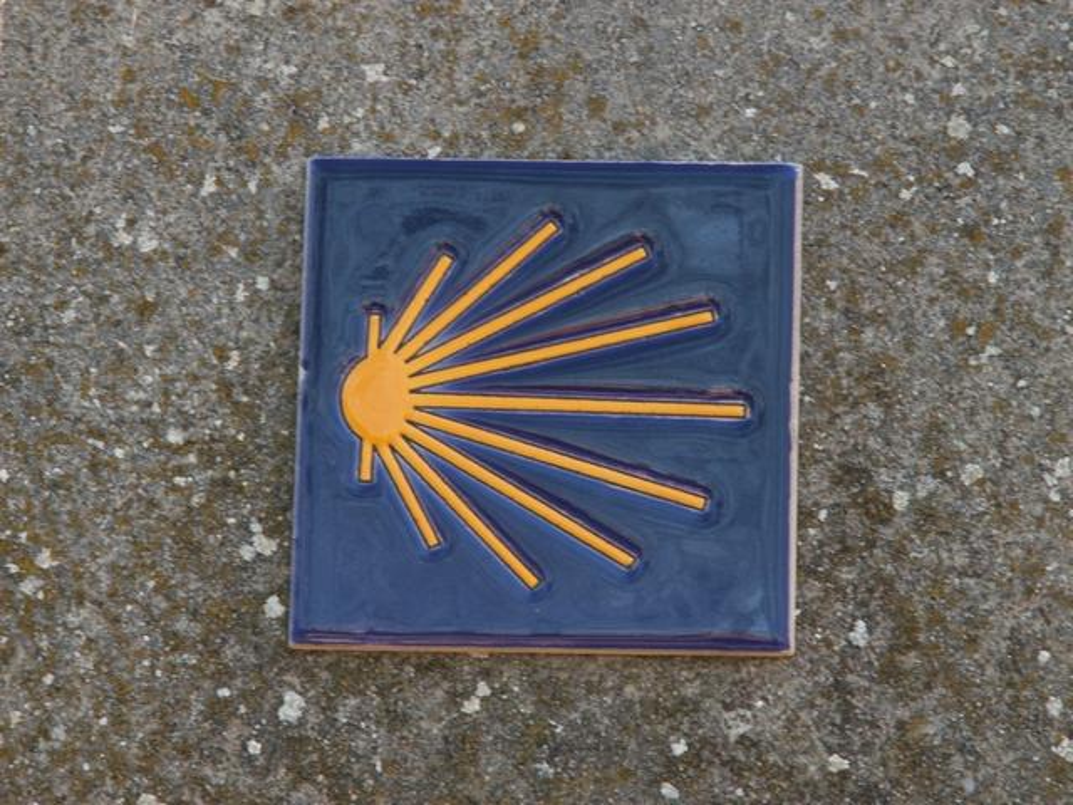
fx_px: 5332
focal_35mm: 172
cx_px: 536
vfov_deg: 8.6
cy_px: 402
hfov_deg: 11.5
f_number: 4
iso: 80
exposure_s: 1/40
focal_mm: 28.09
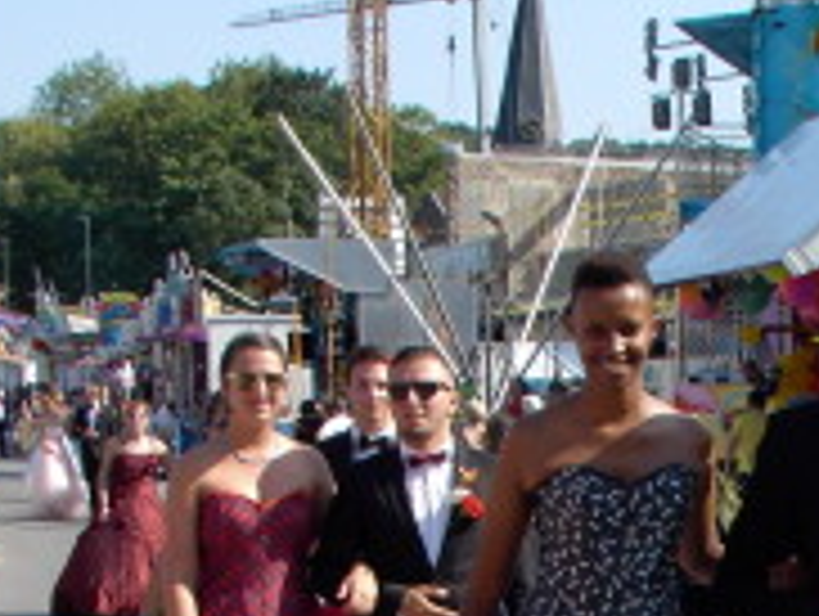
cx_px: 796
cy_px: 805
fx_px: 3056
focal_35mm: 129
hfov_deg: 15.0
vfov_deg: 11.2
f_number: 5
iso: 70
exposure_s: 1/220
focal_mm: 7.5
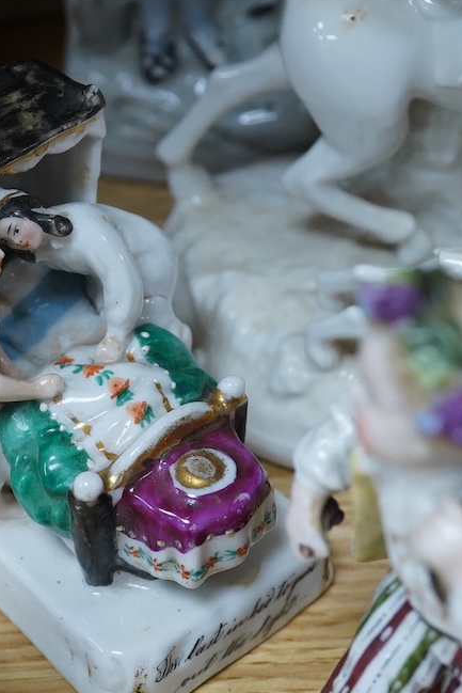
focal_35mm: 78
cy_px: 359
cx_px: 68
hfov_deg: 17.3
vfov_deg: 26.0
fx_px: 1501
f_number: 8
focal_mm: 30
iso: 2500
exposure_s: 1/200
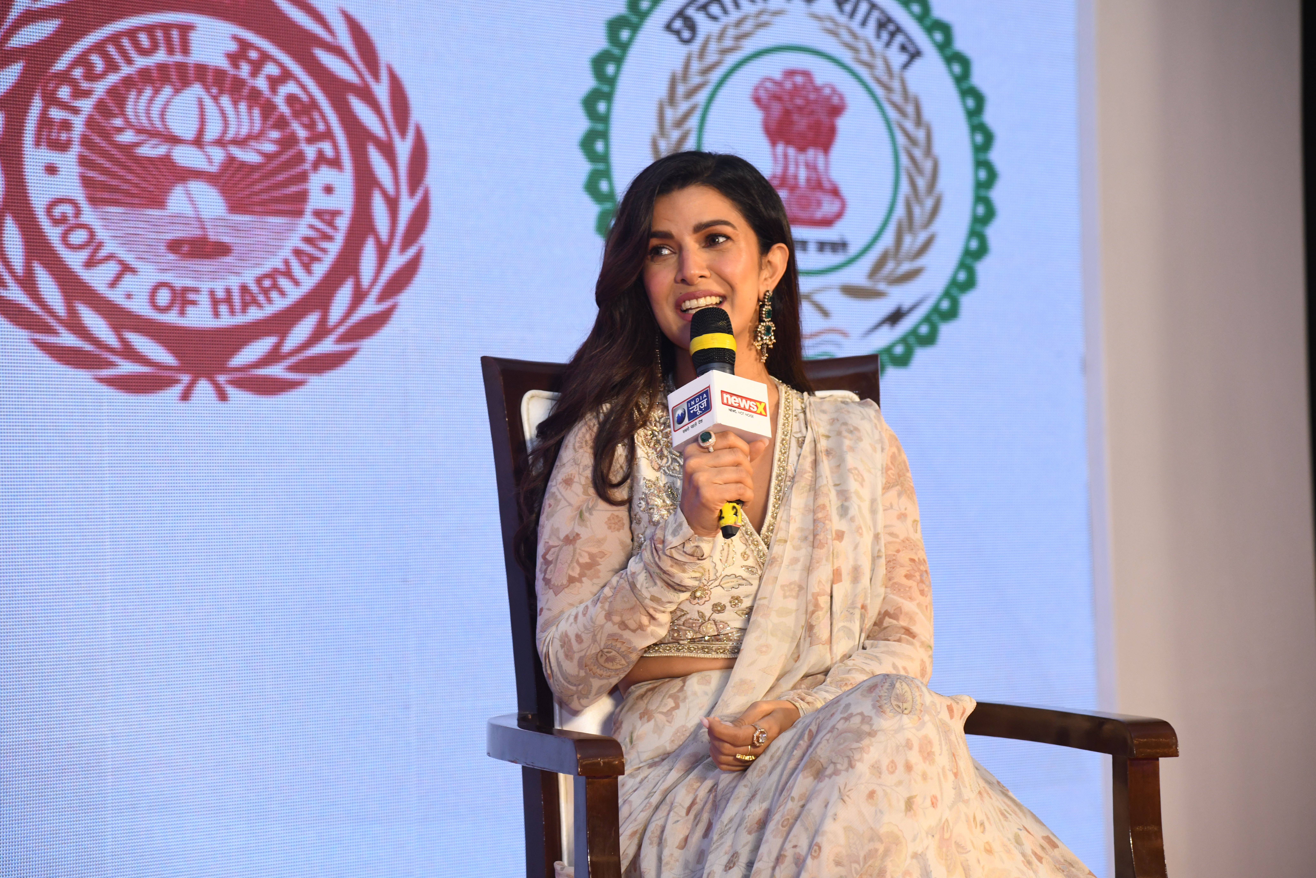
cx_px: 658
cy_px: 439
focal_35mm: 120
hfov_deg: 17.1
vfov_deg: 11.4
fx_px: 4386
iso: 1250
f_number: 5
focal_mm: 120
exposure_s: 1/125
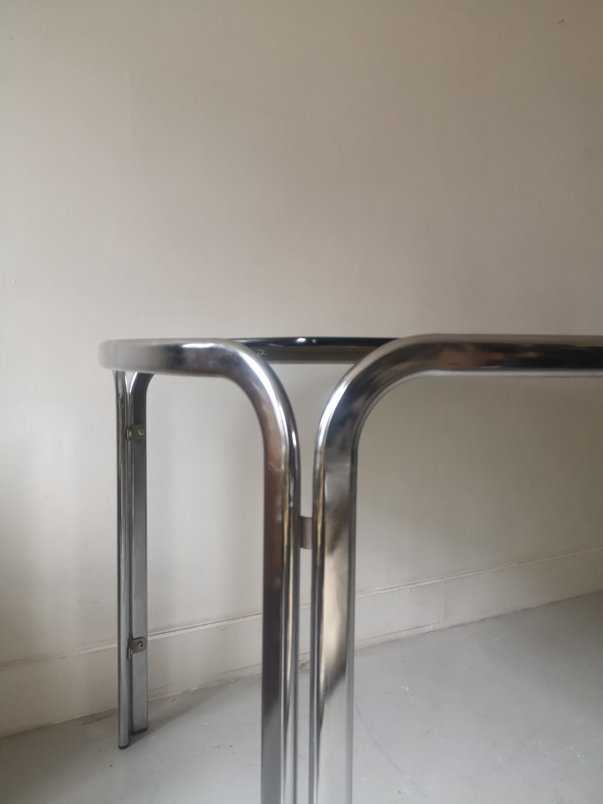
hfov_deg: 51.4
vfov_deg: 65.3
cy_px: 402
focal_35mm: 27
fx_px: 627
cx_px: 302
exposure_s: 1/33.3
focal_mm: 3.95
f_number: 1.8
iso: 250
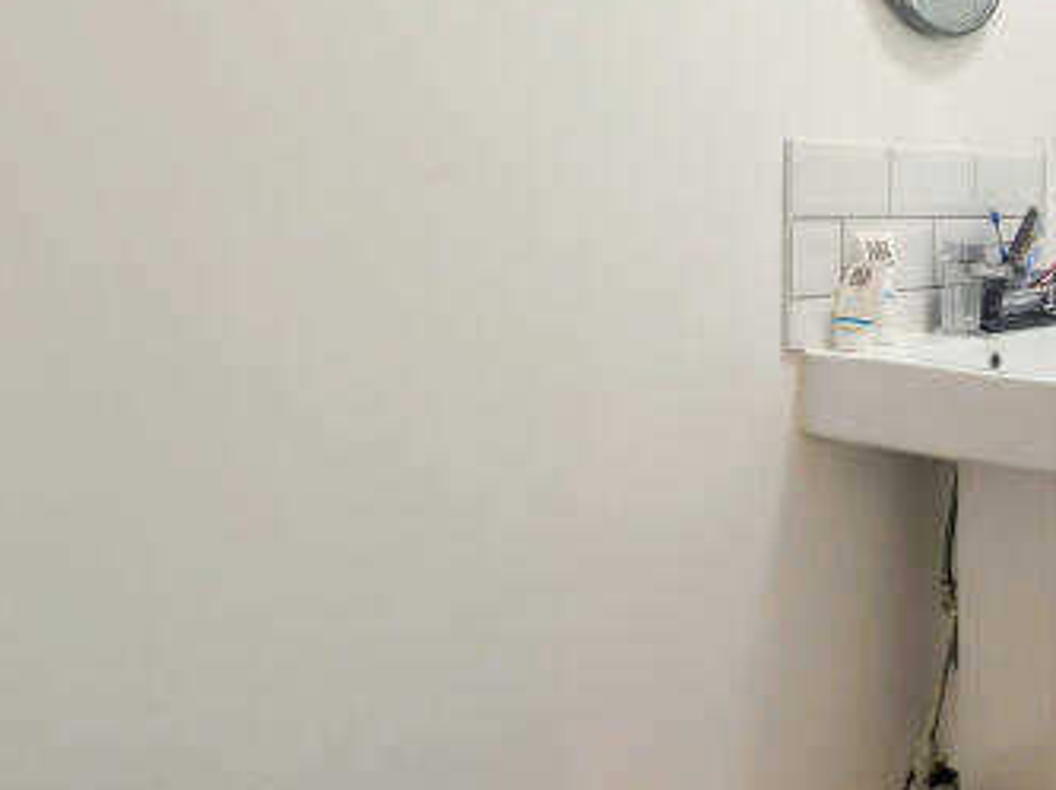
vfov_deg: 38.2
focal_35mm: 37
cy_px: 268
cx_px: 780
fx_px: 1128
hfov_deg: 48.4
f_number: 1.95
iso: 36
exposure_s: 1/27.3
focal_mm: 2.23
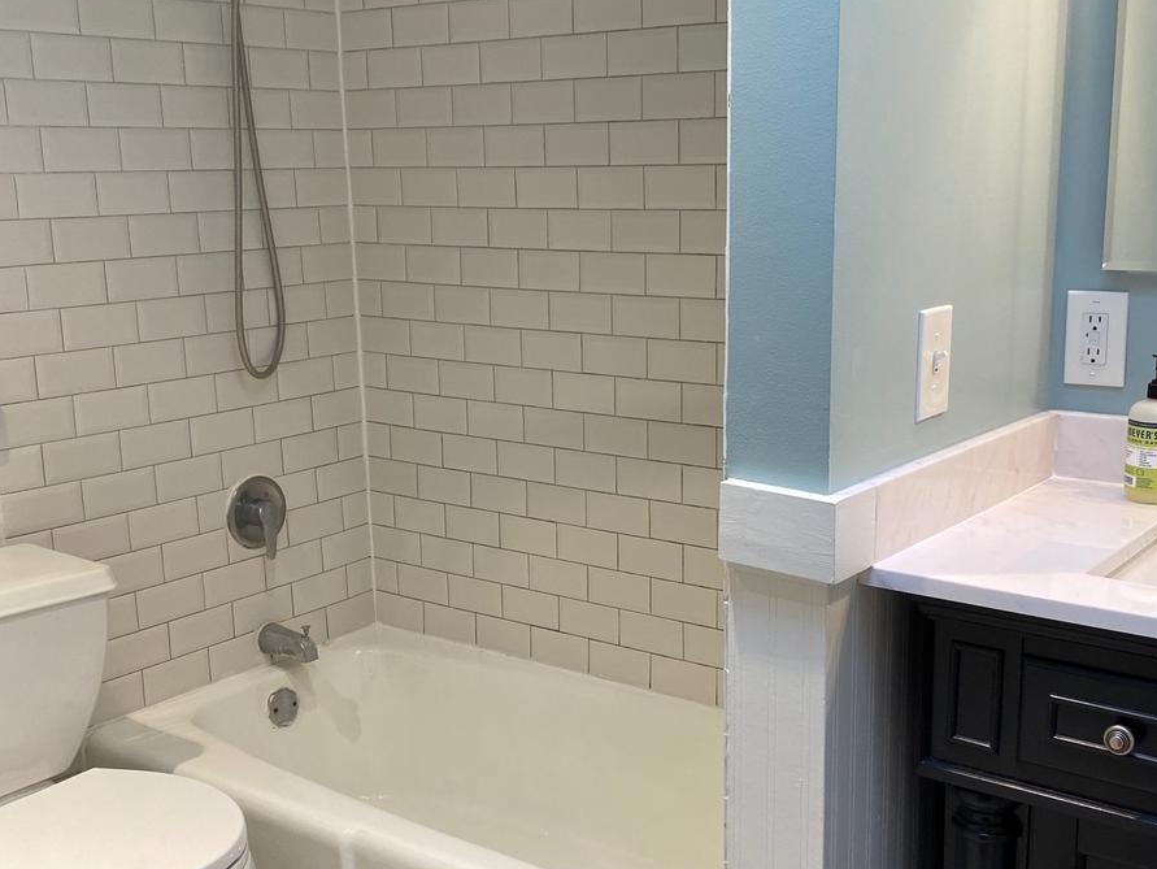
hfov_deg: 44.7
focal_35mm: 42
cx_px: 643
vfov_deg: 34.3
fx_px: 1404
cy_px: 501
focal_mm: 4.25
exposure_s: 1/120
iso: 100
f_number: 1.8
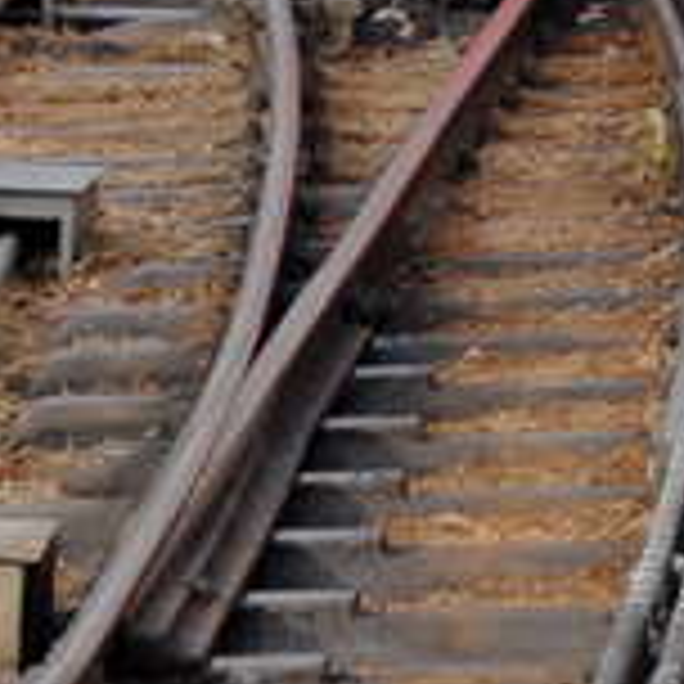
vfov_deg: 2.7
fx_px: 14268
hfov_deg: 2.7
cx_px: 914
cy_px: -720
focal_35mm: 638
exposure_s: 1/250
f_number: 8
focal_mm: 95
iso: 200
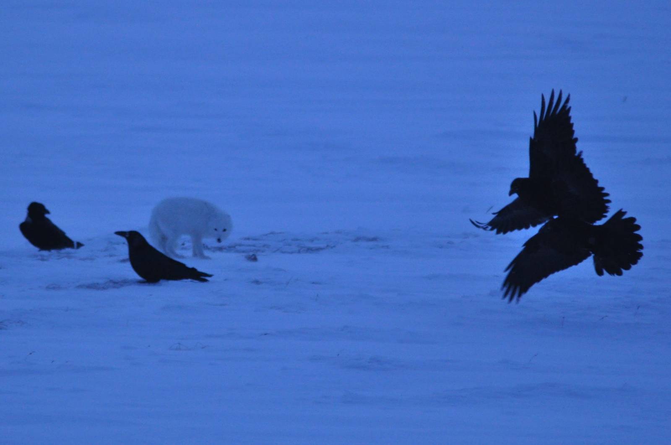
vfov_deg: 4.2
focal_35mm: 330
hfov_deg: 6.3
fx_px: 6142
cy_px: 222
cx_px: 336
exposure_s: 1/320
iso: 1600
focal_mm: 220
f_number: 5
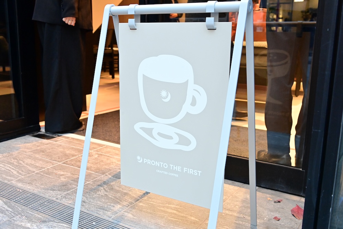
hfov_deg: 50.7
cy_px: 114
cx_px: 172
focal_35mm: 38
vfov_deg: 35.1
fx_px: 362
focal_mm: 38
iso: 8000
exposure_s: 1/160
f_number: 7.1
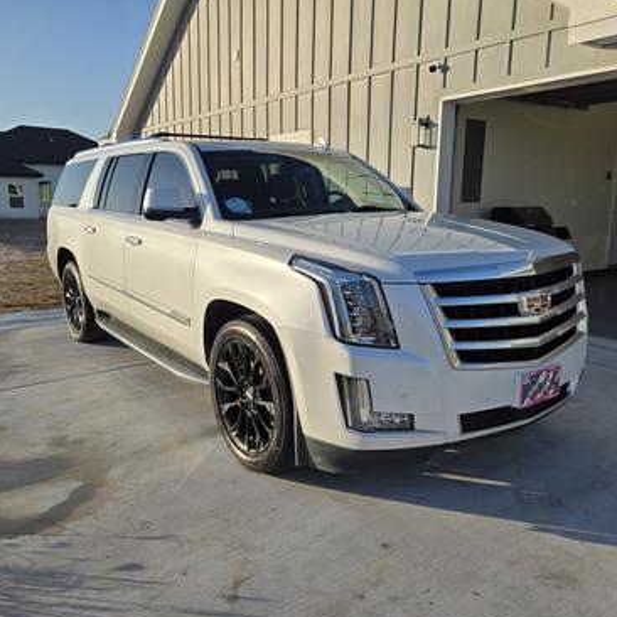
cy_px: 312
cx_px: 288
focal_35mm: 28
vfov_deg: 57.3
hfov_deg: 57.3
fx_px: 565
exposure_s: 1/4185
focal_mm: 5.4
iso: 25
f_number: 1.8
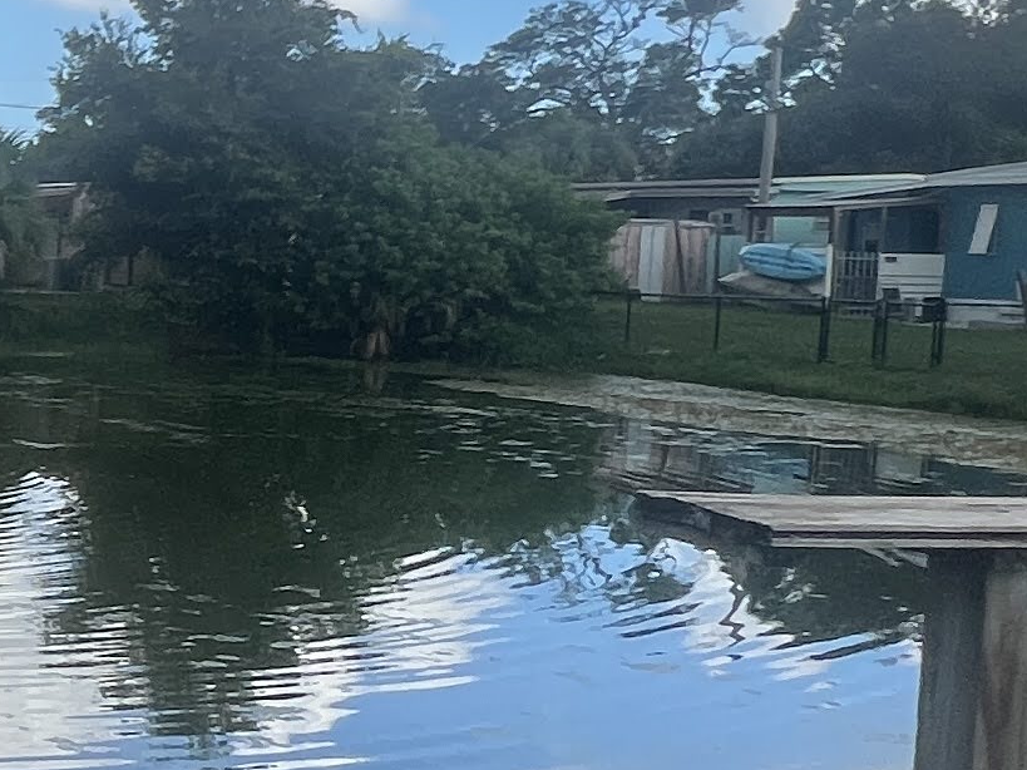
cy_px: 423
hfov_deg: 23.7
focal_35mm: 64
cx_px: -533
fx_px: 1898
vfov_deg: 22.9
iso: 32
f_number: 1.8
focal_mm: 1.57
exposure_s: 1/847
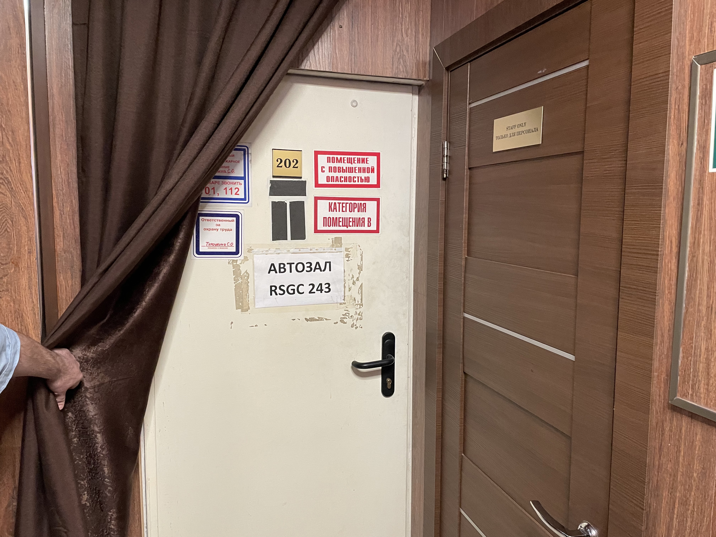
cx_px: 358
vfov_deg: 53.1
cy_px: 268
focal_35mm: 26
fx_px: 538
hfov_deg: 67.3
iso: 400
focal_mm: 4.2
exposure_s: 1/50
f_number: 1.6
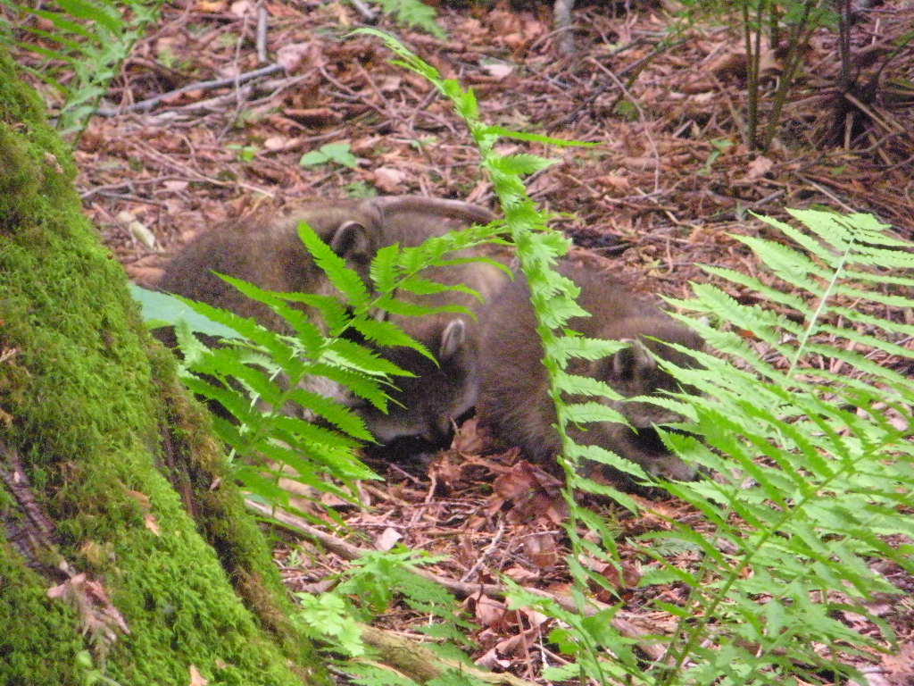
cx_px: 457
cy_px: 343
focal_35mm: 180
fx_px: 4753
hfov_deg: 11.0
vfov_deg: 8.2
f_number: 5.6
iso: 1600
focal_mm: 31.5
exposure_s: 1/60
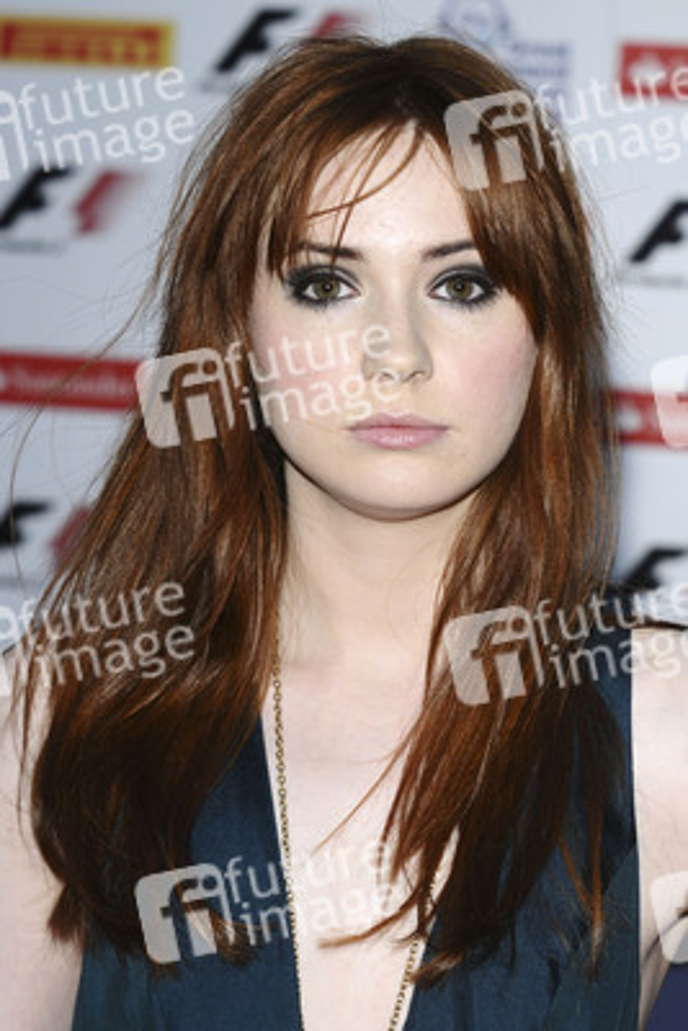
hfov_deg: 11.4
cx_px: 344
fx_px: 3437
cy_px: 516
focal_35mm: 120
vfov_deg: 17.1
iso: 320
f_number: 5
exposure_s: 1/250
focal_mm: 80
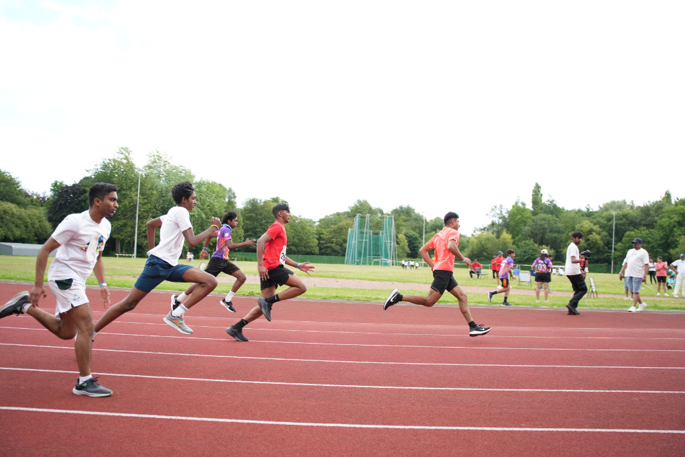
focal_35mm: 32
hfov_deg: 58.7
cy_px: 228
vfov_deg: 41.1
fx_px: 609
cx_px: 342
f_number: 2.8
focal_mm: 32
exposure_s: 1/800
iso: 250
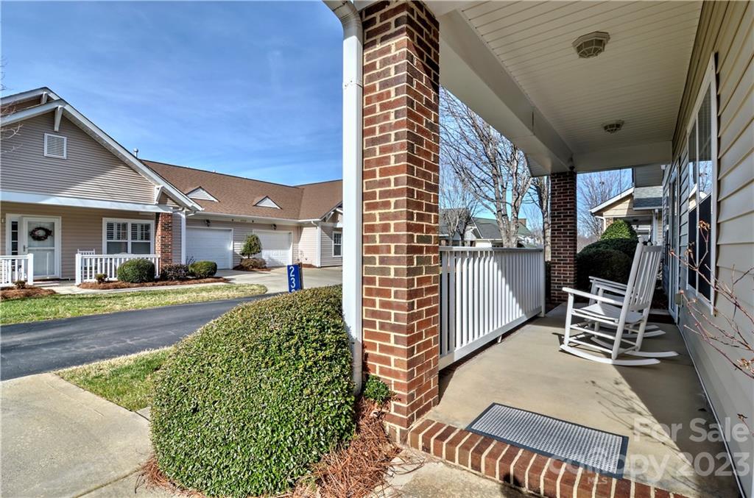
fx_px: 345
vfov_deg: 71.7
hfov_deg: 95.1
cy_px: 249
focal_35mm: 16
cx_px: 377
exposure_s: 1/50
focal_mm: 11
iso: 200
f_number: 13
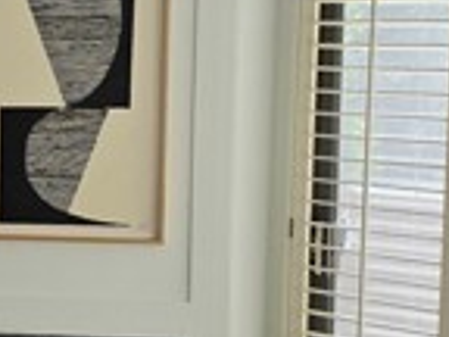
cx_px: -9
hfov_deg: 18.7
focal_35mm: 102
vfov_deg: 14.5
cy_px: 159
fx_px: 1323
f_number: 1.7
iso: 12
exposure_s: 1/233
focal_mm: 6.3
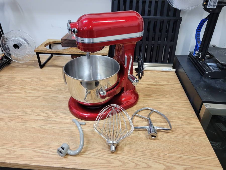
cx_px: 113
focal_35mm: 26
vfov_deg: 53.1
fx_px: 170
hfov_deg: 67.3
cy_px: 85
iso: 320
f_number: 1.8
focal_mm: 5.4
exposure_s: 1/40
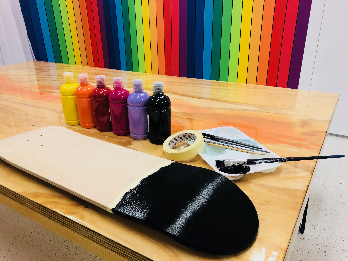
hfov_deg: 63.4
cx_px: 174
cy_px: 130
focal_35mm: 28
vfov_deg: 49.7
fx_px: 281
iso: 25
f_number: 1.8
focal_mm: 3.99
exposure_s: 1/33
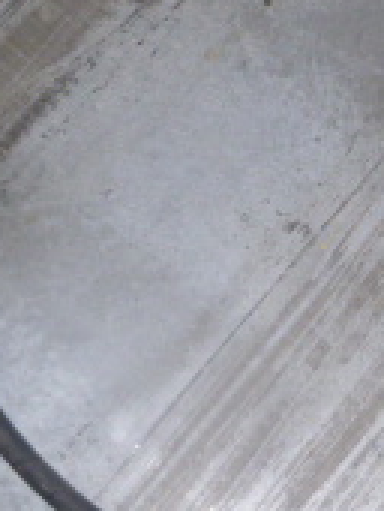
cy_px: 201
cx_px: 411
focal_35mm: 94
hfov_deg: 15.4
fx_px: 1387
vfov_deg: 20.8
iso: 100
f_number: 3.1
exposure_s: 1/60
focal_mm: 4.5
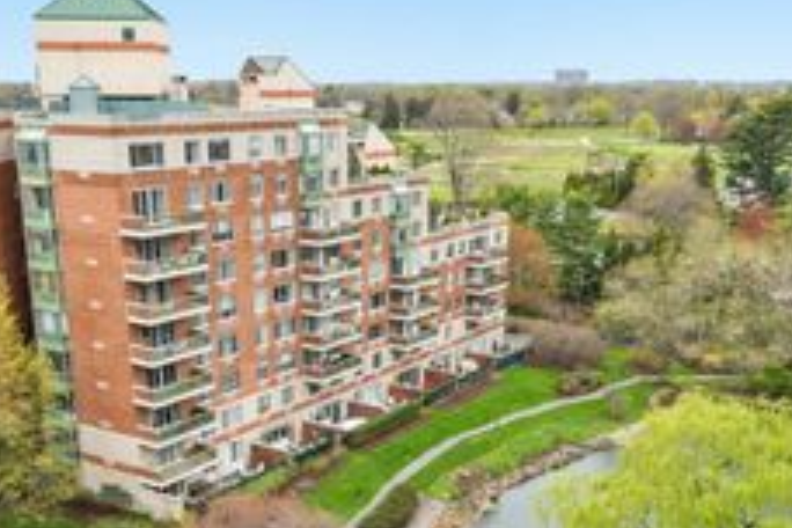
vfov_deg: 28.6
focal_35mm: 46
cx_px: 299
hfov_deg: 42.4
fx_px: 1012
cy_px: 419
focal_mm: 21
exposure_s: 1/320
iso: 320
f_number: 8
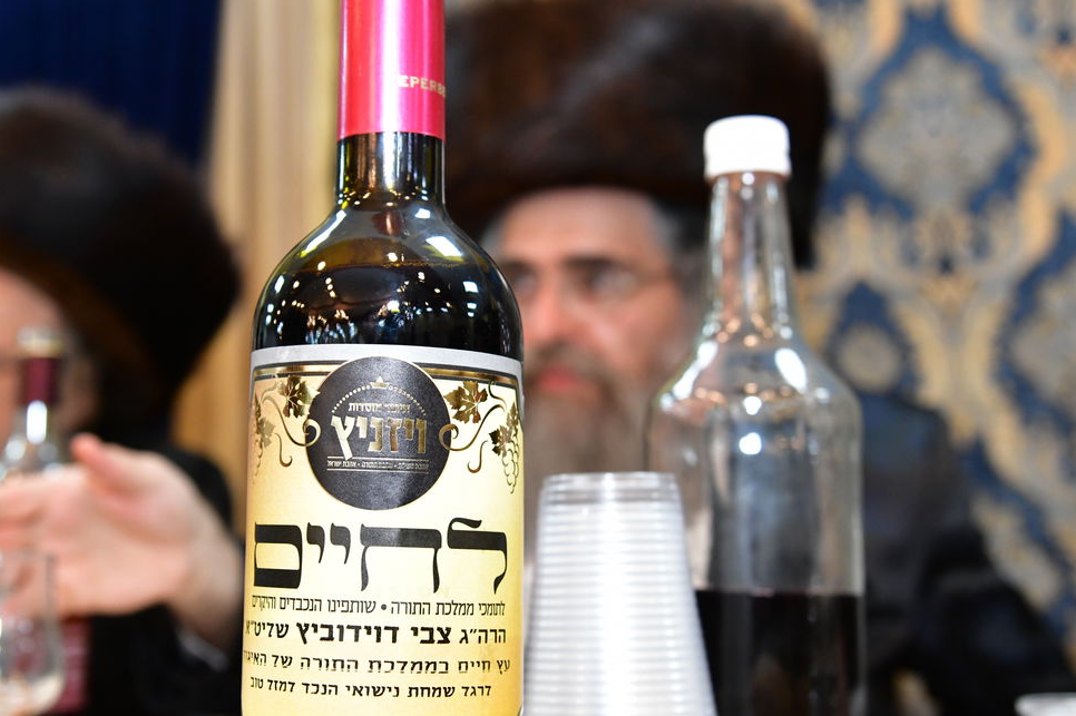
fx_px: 1733
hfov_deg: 34.4
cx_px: 439
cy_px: 347
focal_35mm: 58
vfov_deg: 23.4
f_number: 5.6
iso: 2500
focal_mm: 40
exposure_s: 1/100
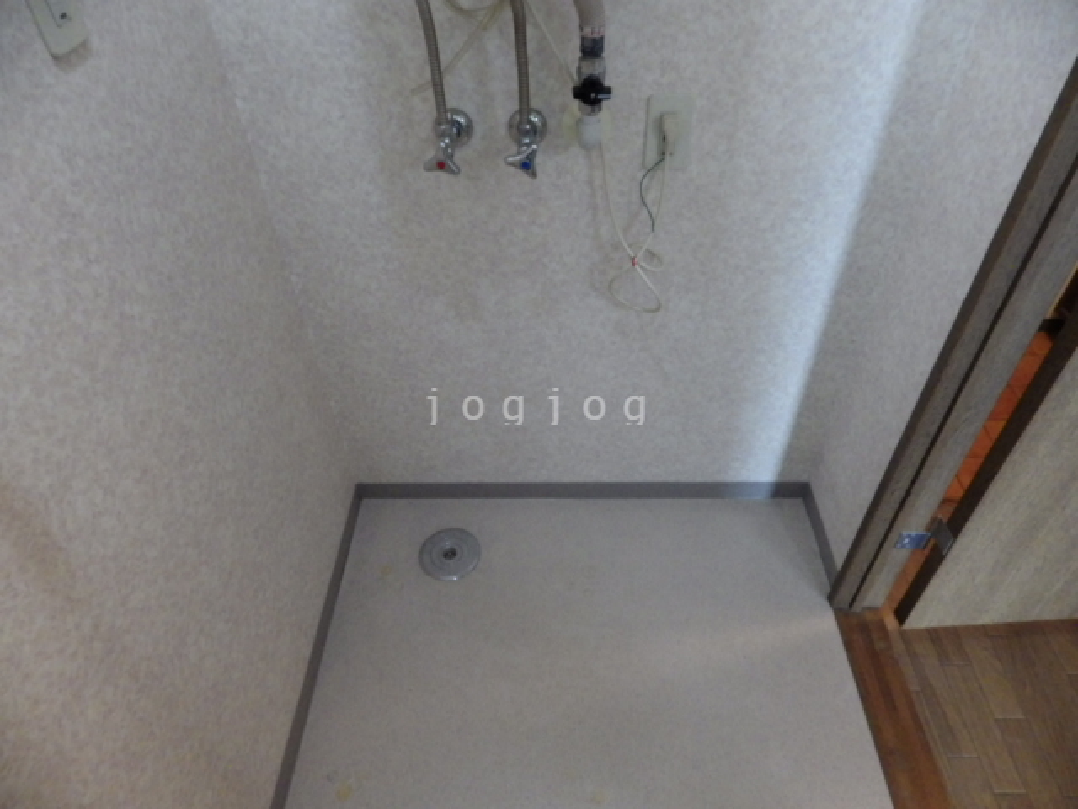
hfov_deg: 76.4
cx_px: 539
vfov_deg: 61.1
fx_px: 685
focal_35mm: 22
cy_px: 404
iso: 800
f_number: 3.1
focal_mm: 4
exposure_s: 1/20
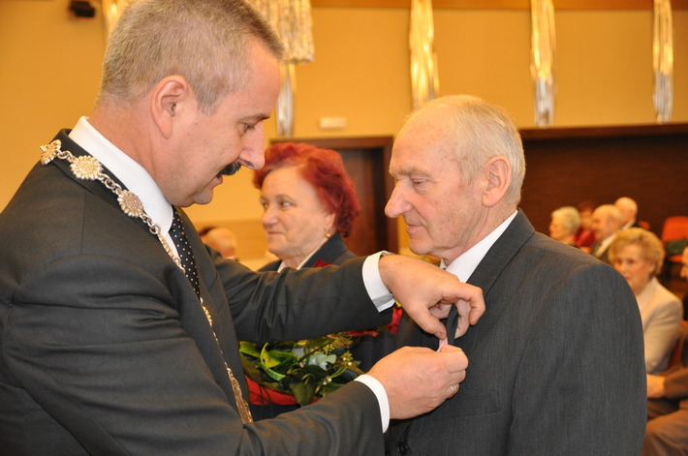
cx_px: 344
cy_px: 228
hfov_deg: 41.2
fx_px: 916
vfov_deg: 28.0
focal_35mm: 48
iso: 800
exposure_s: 1/60
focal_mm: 32
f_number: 3.3
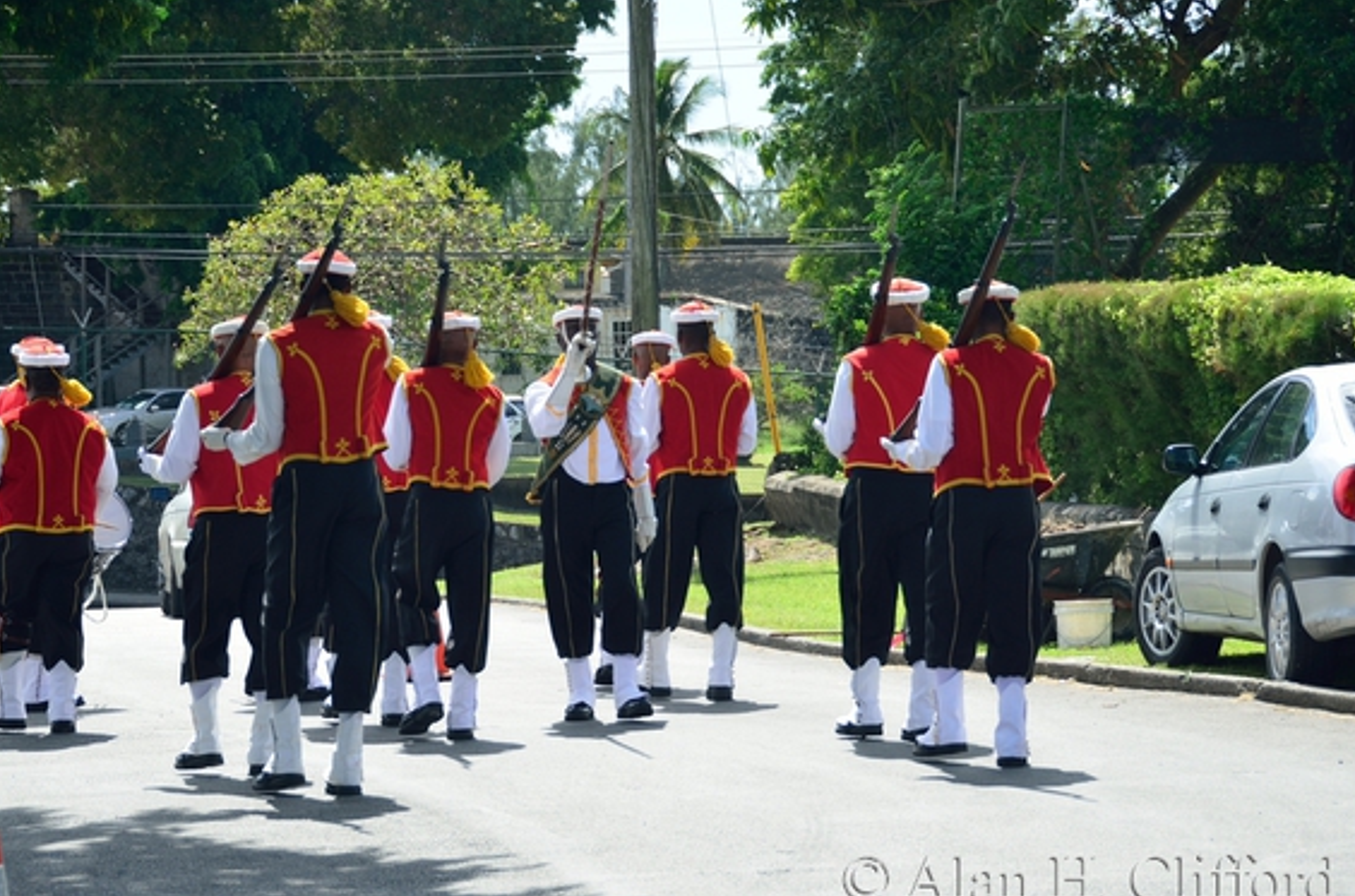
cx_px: 565
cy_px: 381
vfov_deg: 9.2
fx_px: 5594
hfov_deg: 13.8
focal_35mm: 149
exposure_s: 1/320
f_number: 5.6
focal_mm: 80
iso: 100
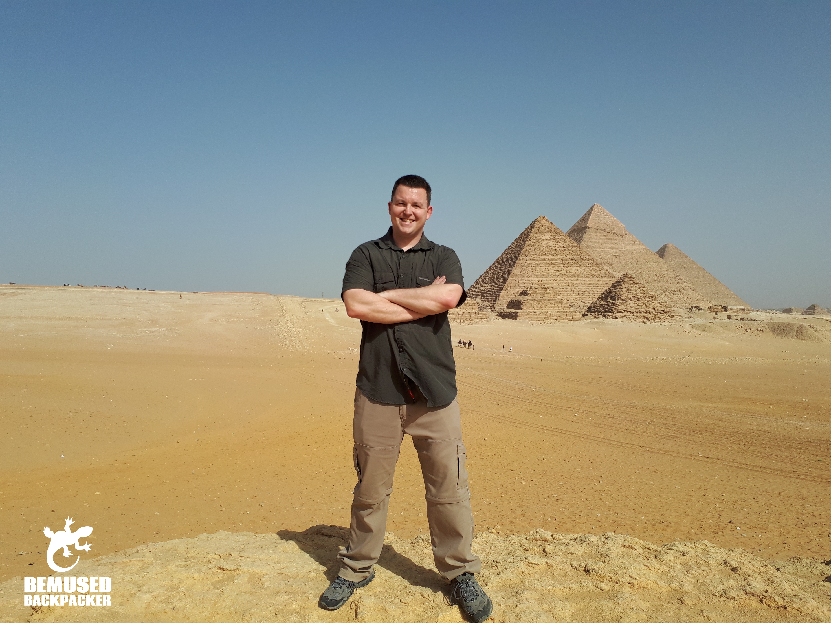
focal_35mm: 27
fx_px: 648
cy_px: 312
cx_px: 416
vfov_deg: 51.4
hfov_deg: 65.3
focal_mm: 3.6
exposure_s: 1/2439
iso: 40
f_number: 1.9
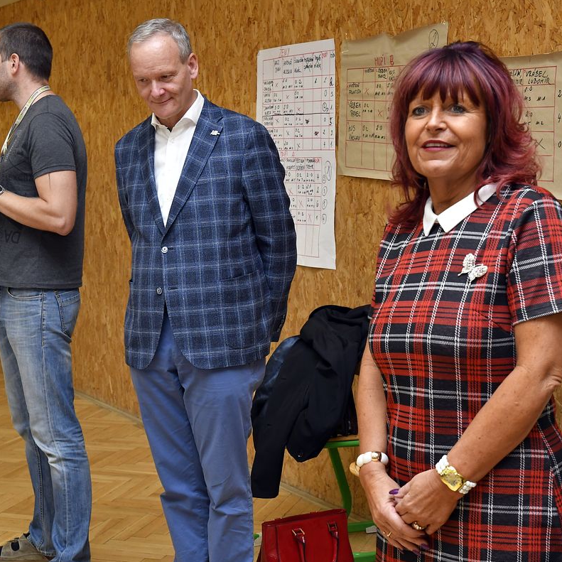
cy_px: 281
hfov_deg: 25.4
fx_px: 1242
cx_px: 229
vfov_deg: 25.5
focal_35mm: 68
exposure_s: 1/125
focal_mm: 35
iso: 1000
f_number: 6.3
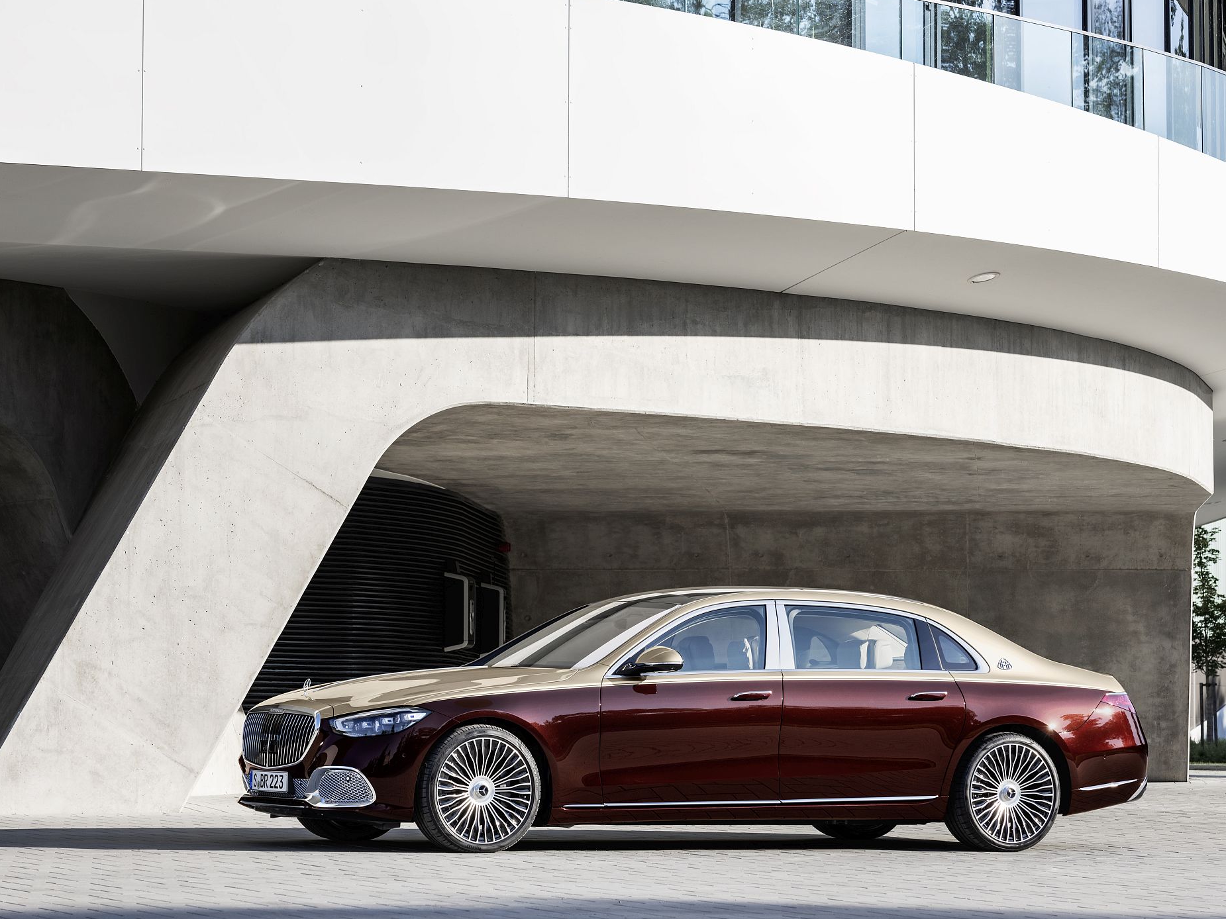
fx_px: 4250
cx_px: 576
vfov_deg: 12.3
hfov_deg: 16.4
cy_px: 457
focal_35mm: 120
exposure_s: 1/160
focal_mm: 110
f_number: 8
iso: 100
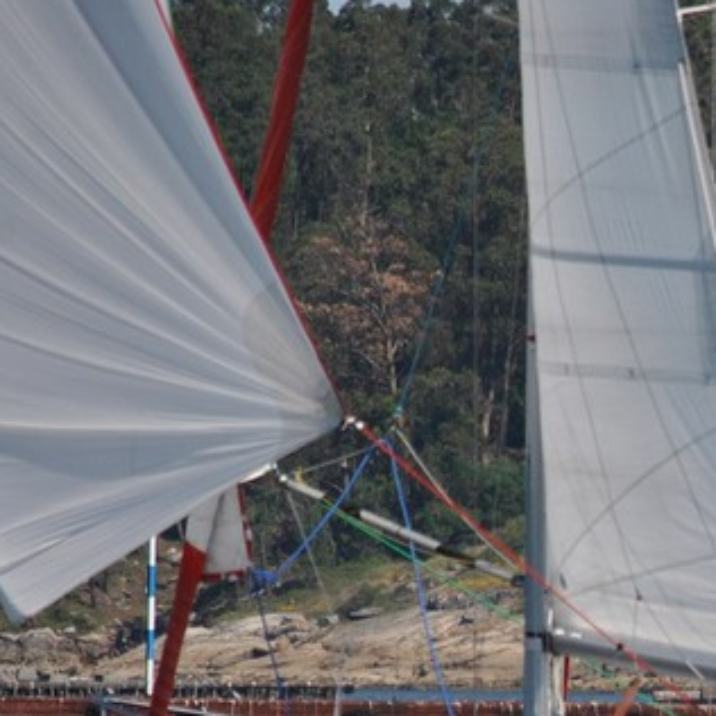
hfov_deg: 2.4
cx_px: 958
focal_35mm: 723
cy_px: 666
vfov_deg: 2.4
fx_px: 16919
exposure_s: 1/1000
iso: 200
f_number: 5.6
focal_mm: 200
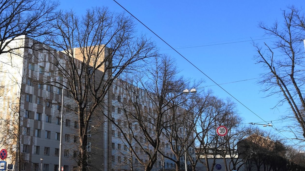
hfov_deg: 44.3
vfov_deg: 26.5
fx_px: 364
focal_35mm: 45
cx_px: 84
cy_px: 80
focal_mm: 3.95
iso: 50
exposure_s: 1/1309
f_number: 1.8
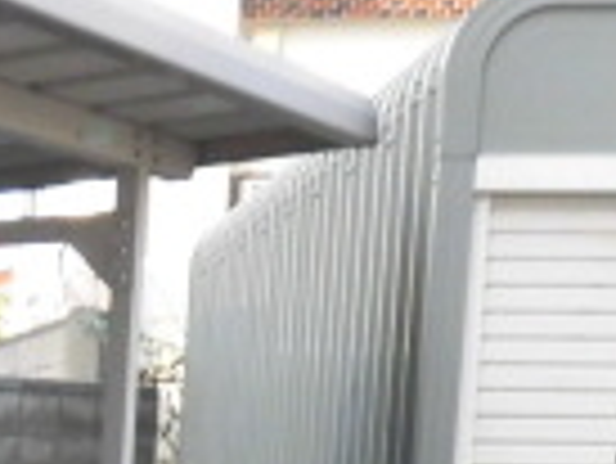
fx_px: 1995
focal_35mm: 112
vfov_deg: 12.3
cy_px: 793
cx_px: -603
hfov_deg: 14.6
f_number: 3.1
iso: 100
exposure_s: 1/100
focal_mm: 4.3
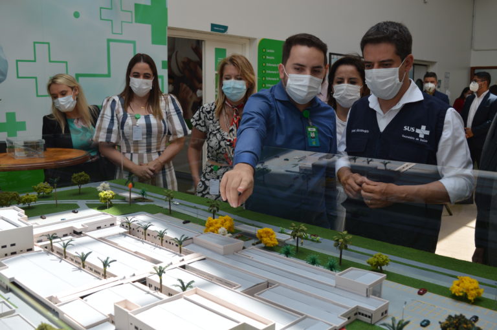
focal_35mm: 34
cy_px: 165
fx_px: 476
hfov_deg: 55.1
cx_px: 248
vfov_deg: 38.3
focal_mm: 23
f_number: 7.1
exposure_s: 1/200
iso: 100
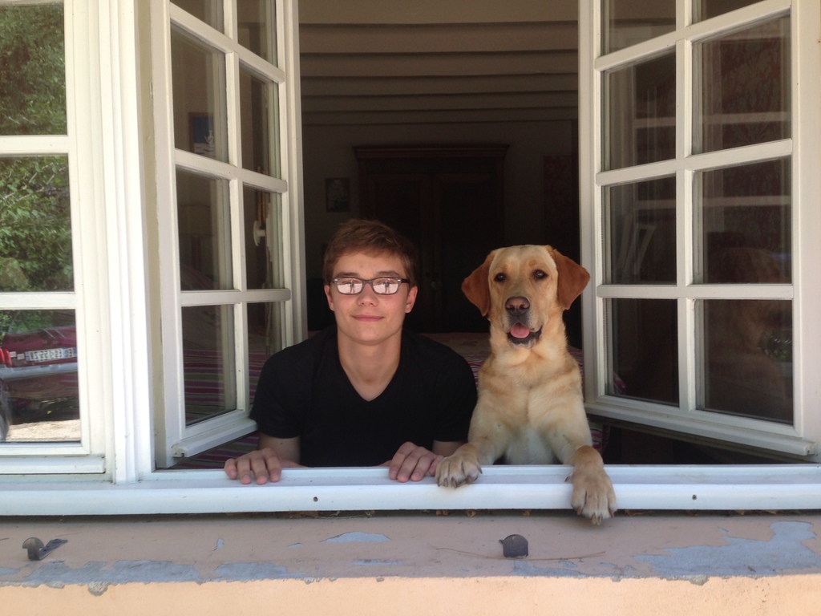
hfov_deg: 55.4
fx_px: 783
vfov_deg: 42.9
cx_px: 410
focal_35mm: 33
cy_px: 308
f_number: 2.4
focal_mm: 4.12
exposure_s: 1/120
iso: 50
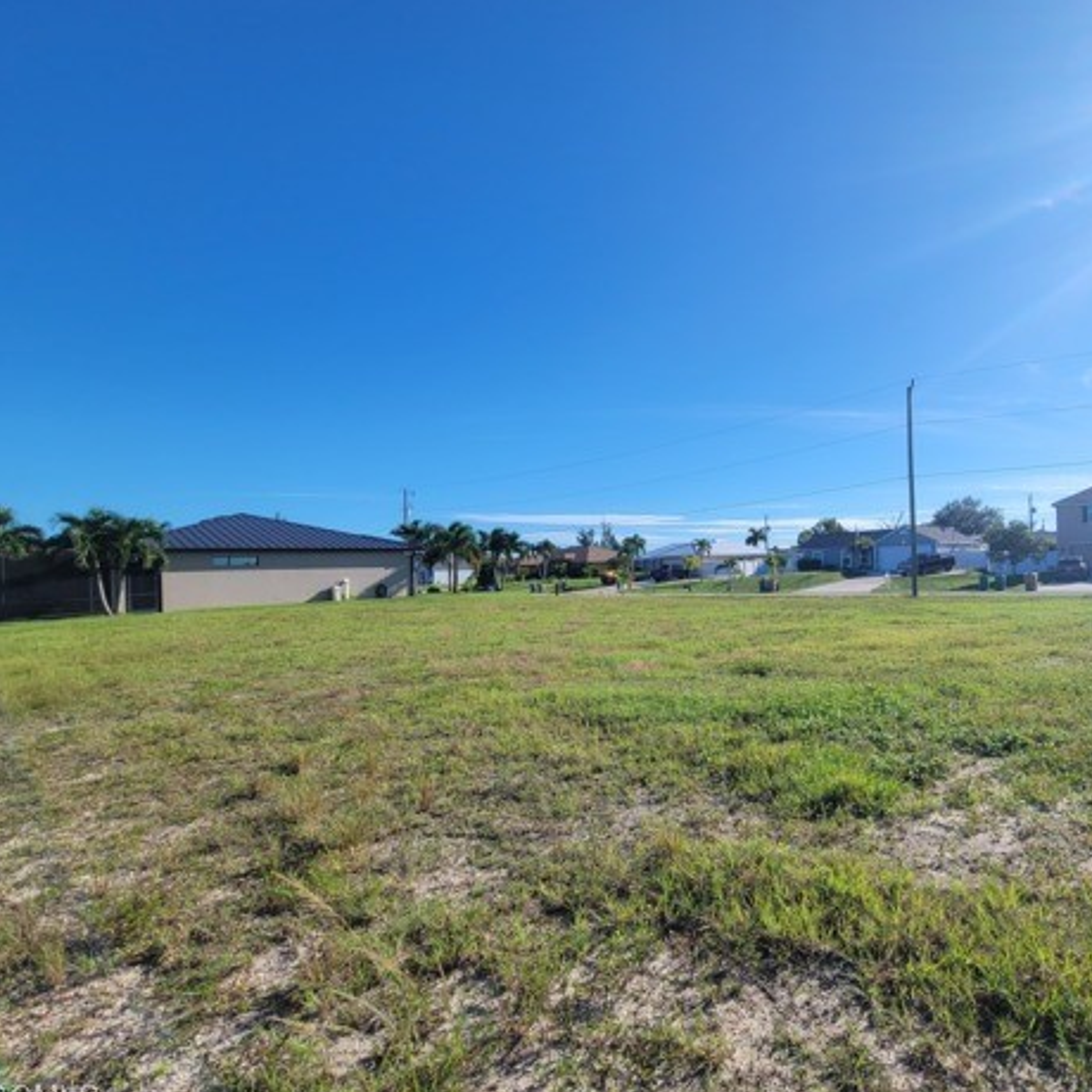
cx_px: 717
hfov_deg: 84.8
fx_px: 571
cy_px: 560
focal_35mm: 16
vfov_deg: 87.4
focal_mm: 2.2
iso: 50
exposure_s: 1/1879
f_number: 2.2
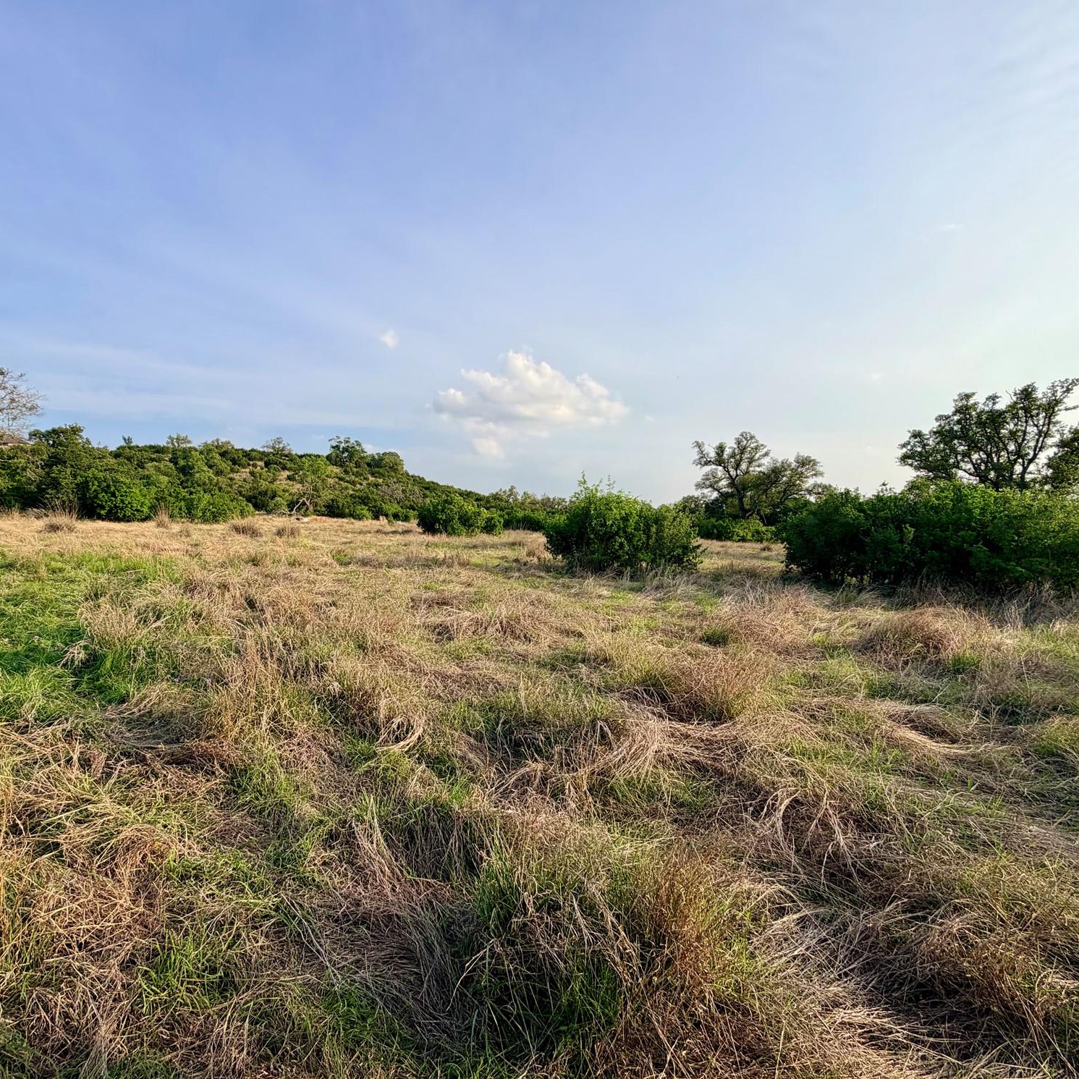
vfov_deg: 84.0
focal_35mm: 17
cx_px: 499
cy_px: 538
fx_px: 600
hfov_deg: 83.8
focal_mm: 2.22
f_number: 2.2
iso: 25
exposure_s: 1/770
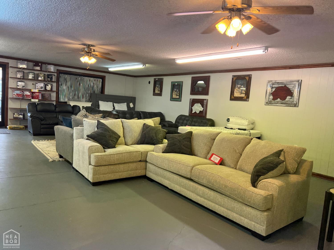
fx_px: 251
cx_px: 167
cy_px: 125
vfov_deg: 53.1
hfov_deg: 67.3
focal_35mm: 26
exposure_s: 1/120
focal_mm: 5.7
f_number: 1.5
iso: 100
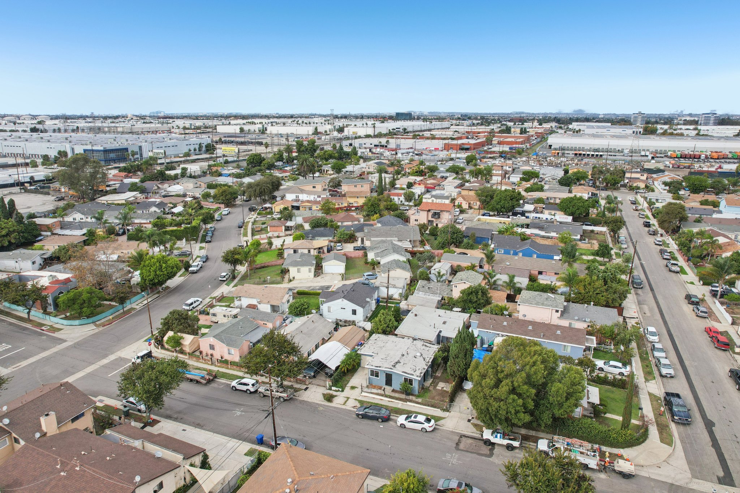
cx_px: 370
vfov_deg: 57.2
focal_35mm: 22
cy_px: 246
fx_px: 452
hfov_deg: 78.6
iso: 100
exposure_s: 1/1000
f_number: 2.8
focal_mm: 8.4
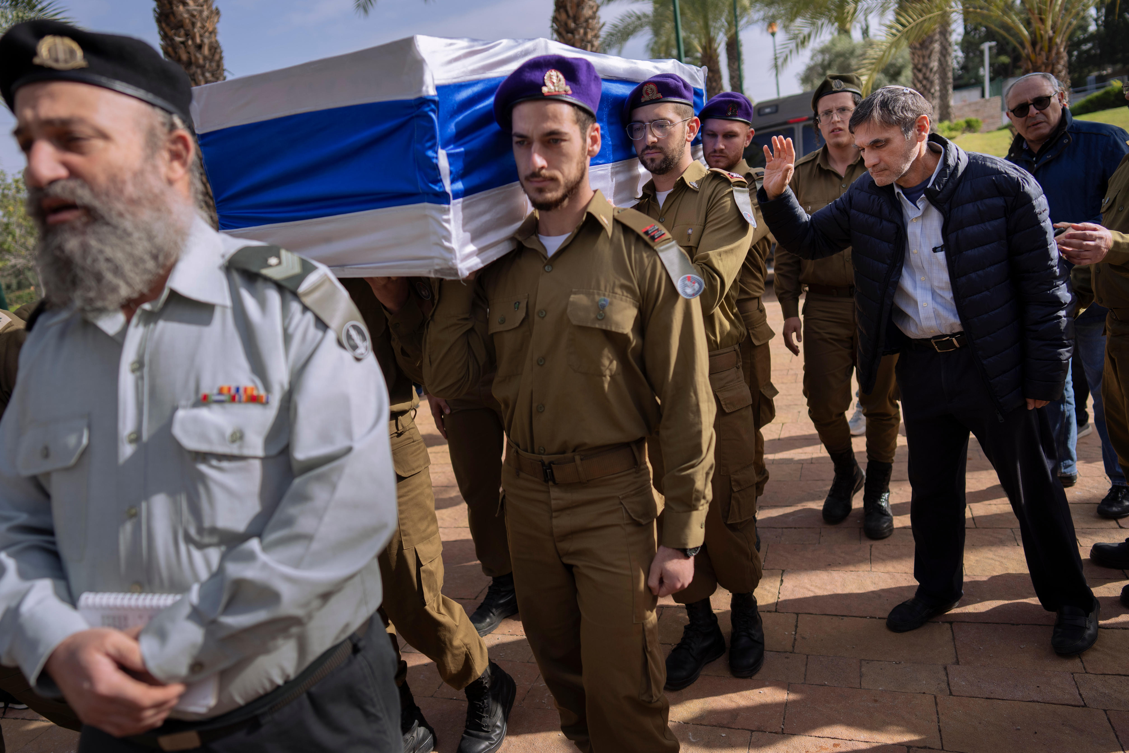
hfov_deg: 73.7
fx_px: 753
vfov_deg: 53.1
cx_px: 564
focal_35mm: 24
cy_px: 376
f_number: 2.2
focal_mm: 24
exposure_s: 1/1250
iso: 100
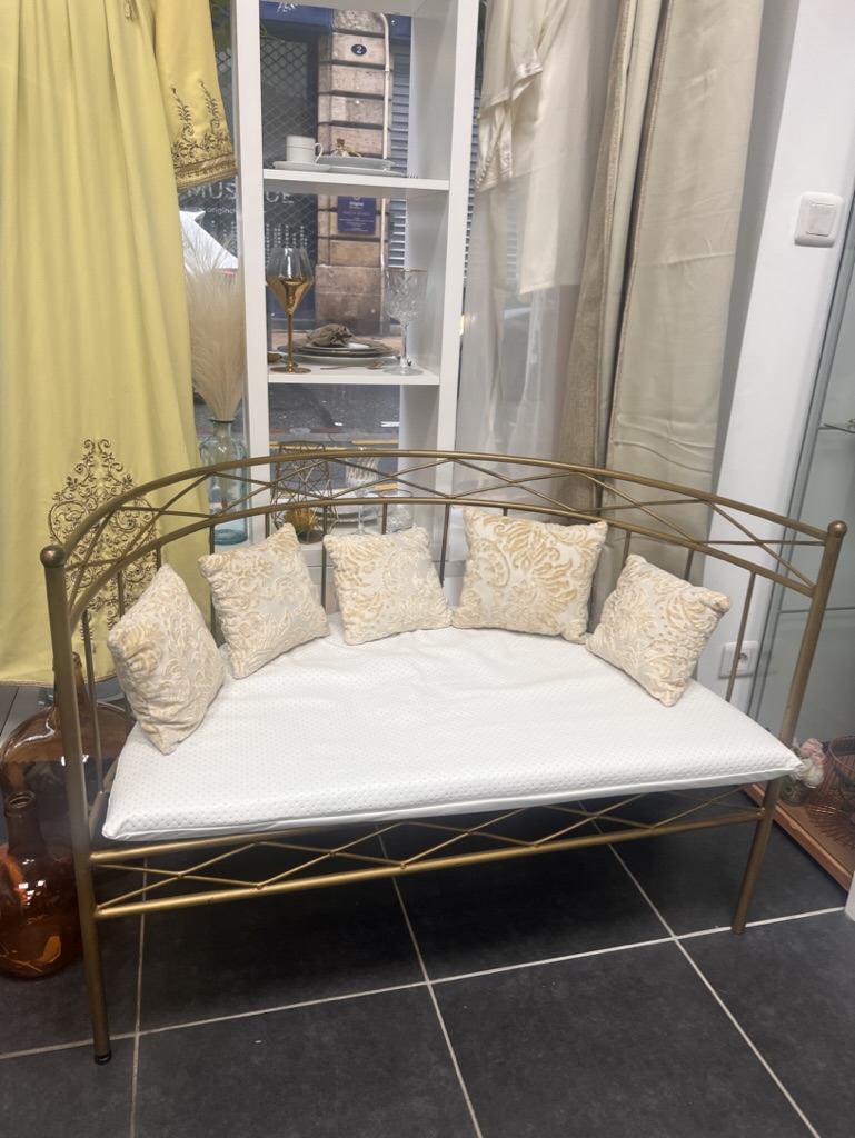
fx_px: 856
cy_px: 569
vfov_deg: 67.3
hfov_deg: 53.1
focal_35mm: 26
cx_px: 428
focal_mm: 5.7
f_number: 1.5
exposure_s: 1/100
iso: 80
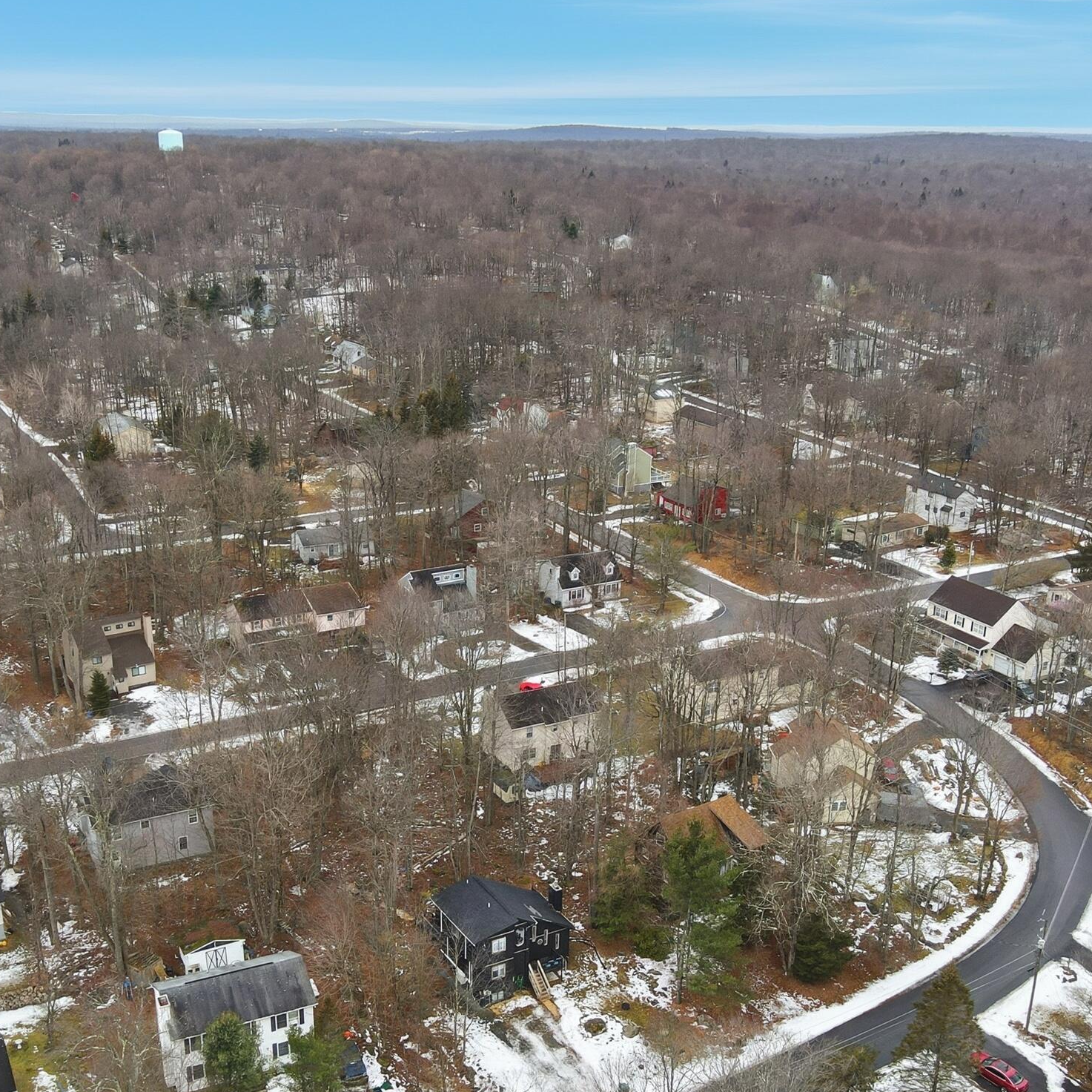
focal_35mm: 36
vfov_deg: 45.9
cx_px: 516
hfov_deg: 46.0
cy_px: 639
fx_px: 1285
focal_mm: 4.5
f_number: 2.8
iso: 100
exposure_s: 1/160
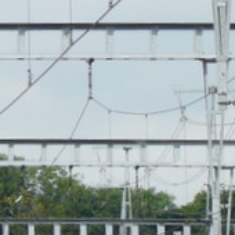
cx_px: 651
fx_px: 8203
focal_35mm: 1068
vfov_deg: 1.6
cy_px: 498
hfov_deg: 1.6
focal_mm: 33.8
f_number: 5.6
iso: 100
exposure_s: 1/400
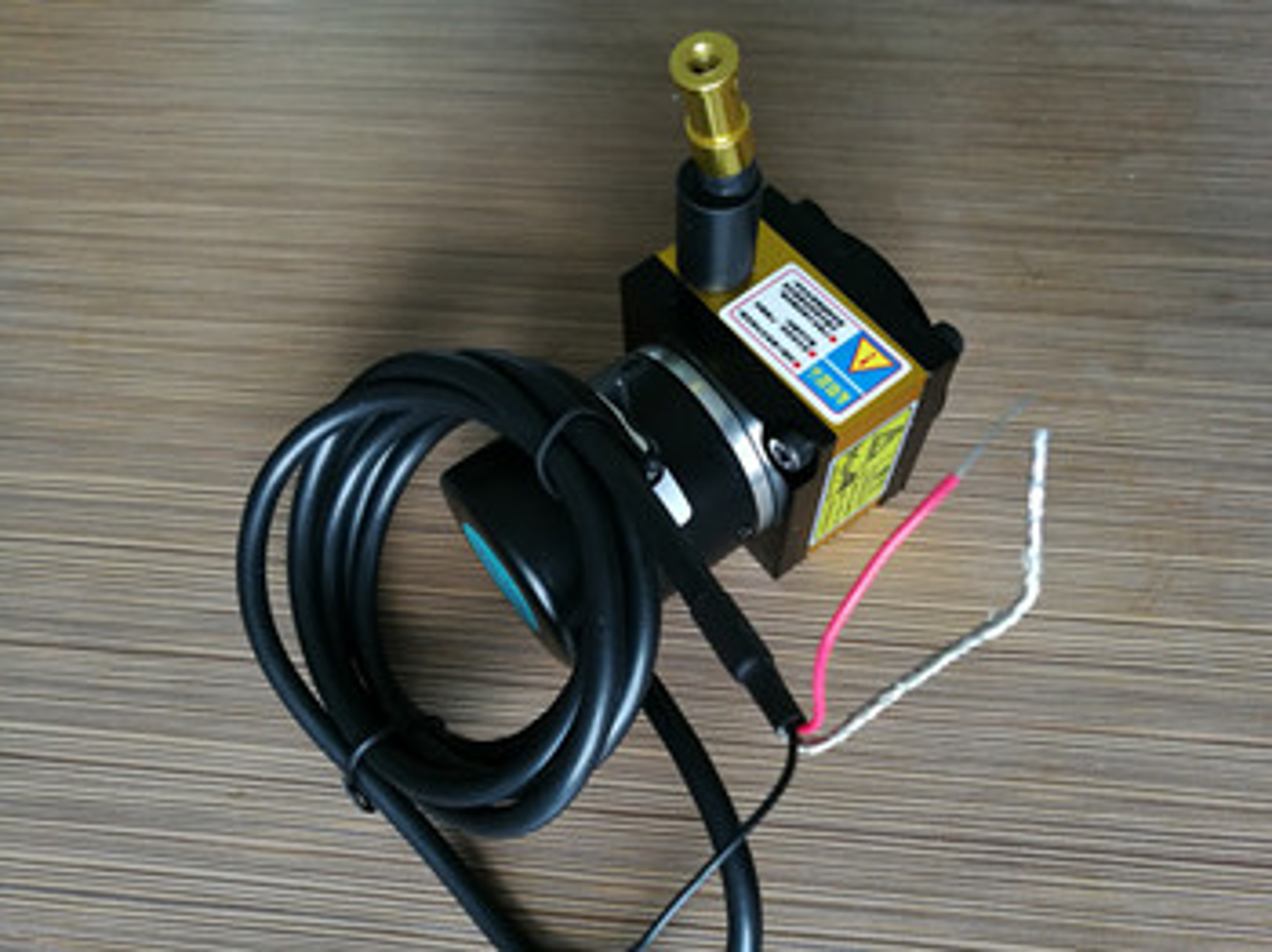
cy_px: 476
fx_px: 991
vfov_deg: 51.3
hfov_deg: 65.4
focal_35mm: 27
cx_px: 636
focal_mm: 4.5
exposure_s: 1/40
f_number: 2.2
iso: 200
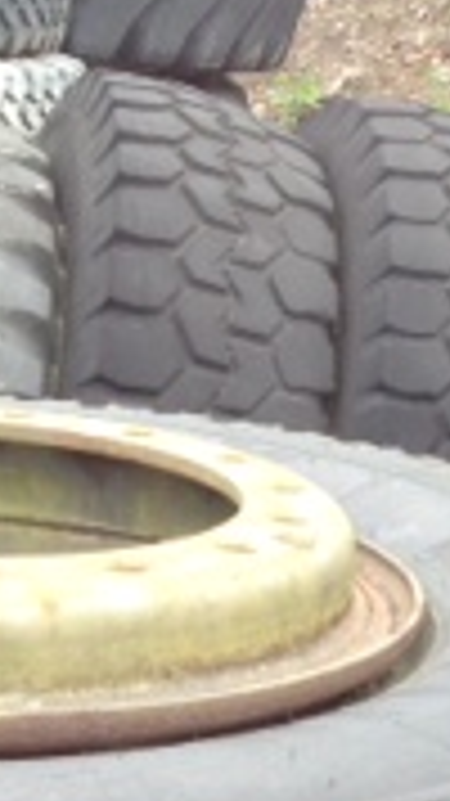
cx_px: 1048
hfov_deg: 8.2
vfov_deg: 15.5
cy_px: 724
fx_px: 2909
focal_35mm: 137
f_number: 2.4
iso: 64
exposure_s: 1/153
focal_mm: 4.28
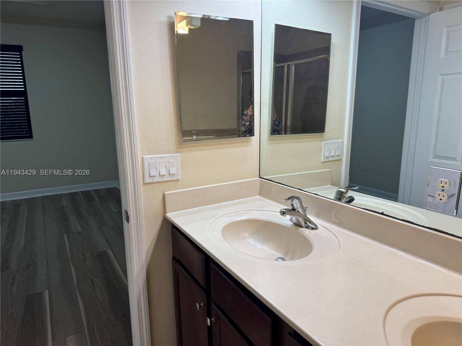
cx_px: 231
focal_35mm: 24
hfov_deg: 71.6
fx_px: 320
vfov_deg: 56.8
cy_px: 173
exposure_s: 1/120
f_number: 1.78
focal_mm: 6.76
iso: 50
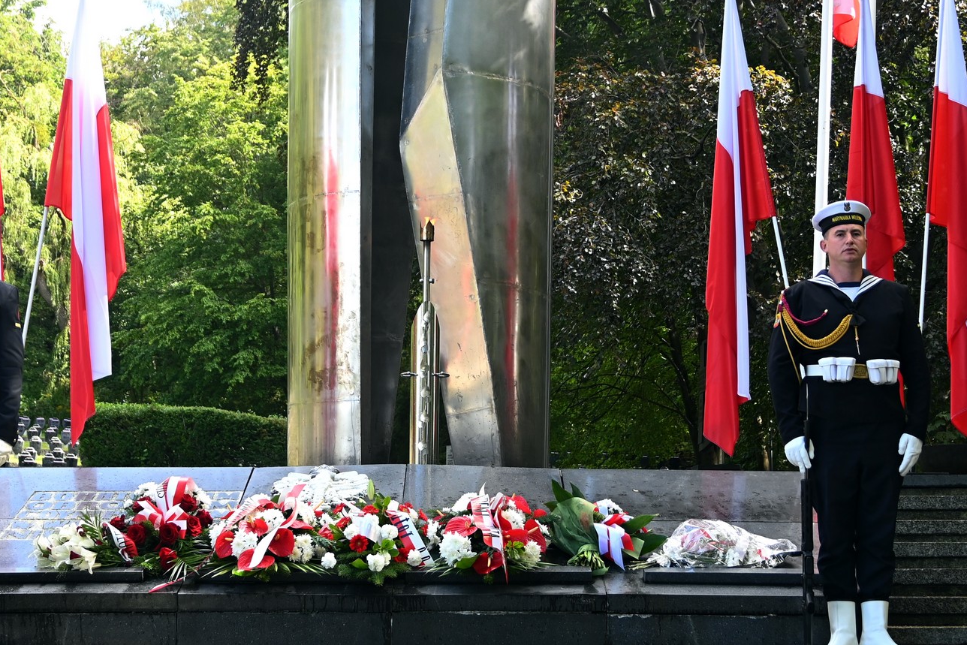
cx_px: 427
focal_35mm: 62
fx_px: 1665
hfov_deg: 32.3
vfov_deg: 21.9
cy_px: 306
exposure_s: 1/125
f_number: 4
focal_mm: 26
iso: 100
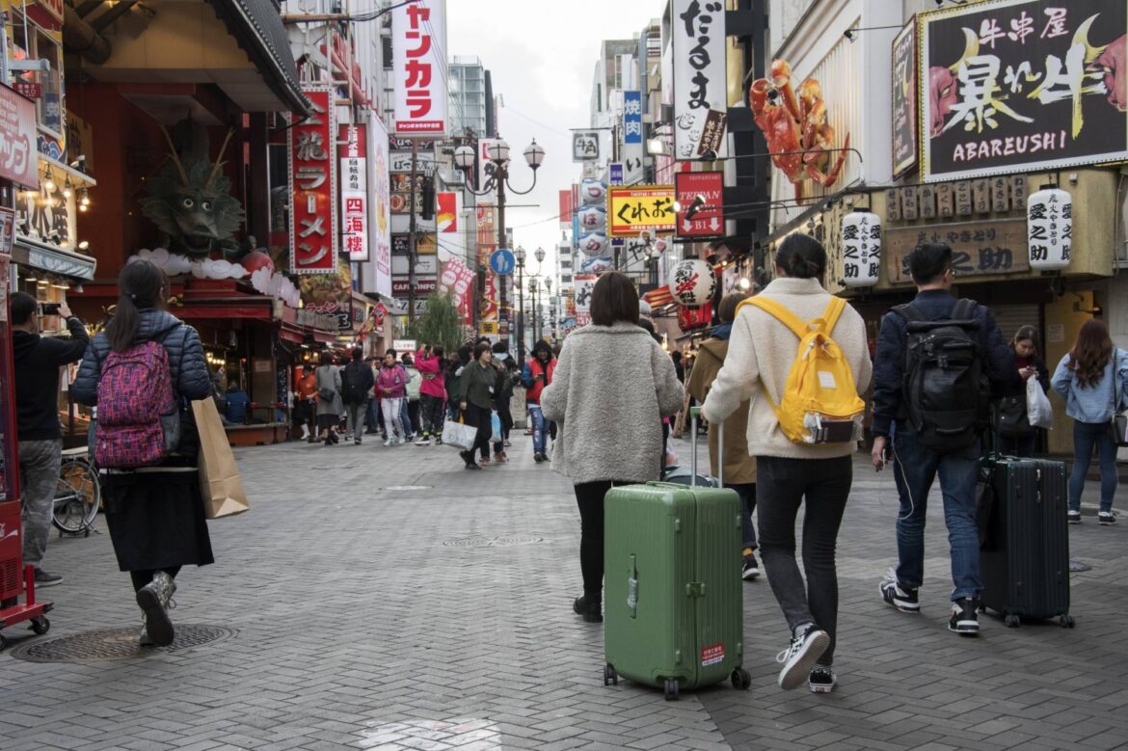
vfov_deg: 28.1
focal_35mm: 48
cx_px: 564
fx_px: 1503
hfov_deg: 41.1
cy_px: 376
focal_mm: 32
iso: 800
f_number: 9
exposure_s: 1/160
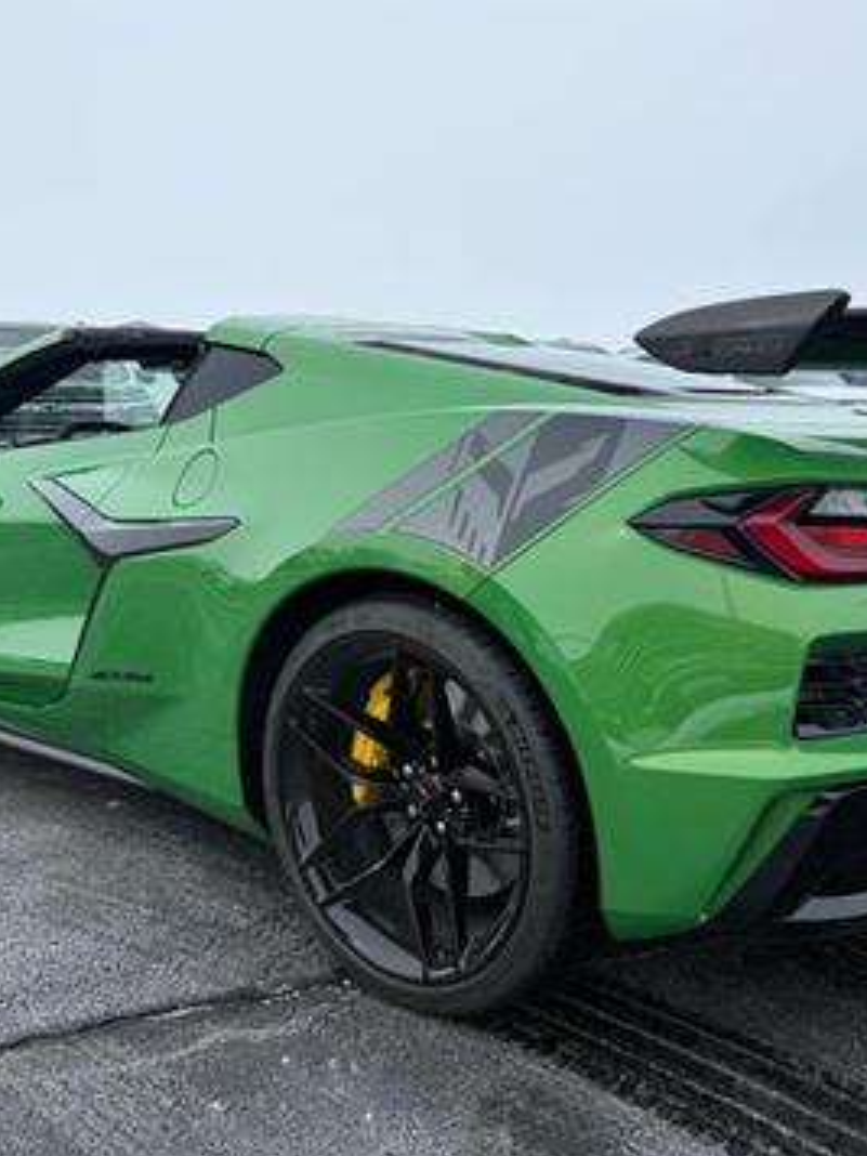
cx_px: 474
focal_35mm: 34
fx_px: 1135
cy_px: 584
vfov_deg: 54.0
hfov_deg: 41.8
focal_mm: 6.76
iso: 80
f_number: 1.78
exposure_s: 1/5319
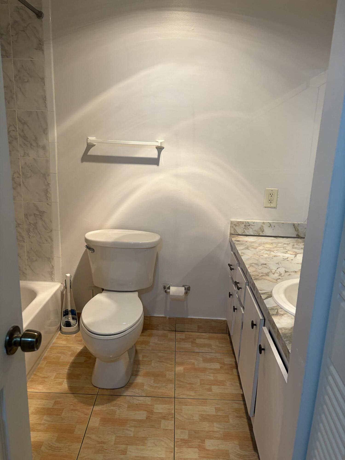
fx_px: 346
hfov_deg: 53.1
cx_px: 172
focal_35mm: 26
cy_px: 230
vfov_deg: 67.3
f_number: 1.6
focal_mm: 5.96
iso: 80
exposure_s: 1/60
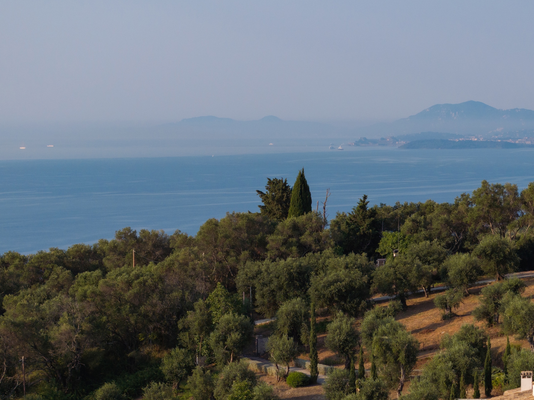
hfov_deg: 15.0
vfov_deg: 11.3
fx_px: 2021
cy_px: 350
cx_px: 430
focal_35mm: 131
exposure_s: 1/1000
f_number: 2.8
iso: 100
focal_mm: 19.35
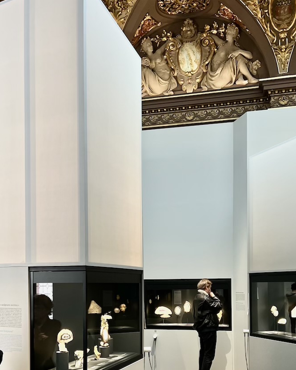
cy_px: 283
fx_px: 427
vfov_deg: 45.1
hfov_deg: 38.2
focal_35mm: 39
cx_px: 153
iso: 320
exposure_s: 1/60
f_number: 1.5
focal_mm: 5.7
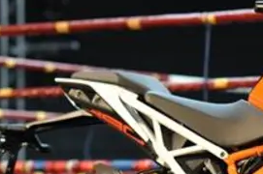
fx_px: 1788
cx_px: 257
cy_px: 196
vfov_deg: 5.6
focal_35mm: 245
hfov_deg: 8.4
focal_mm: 85
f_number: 2.8
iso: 720
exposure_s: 1/160
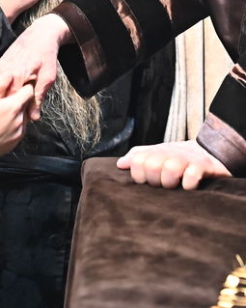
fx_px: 1275
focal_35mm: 140
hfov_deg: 11.0
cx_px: 190
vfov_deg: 13.1
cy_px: -131
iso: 2500
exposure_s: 1/160
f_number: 3.5
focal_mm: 34
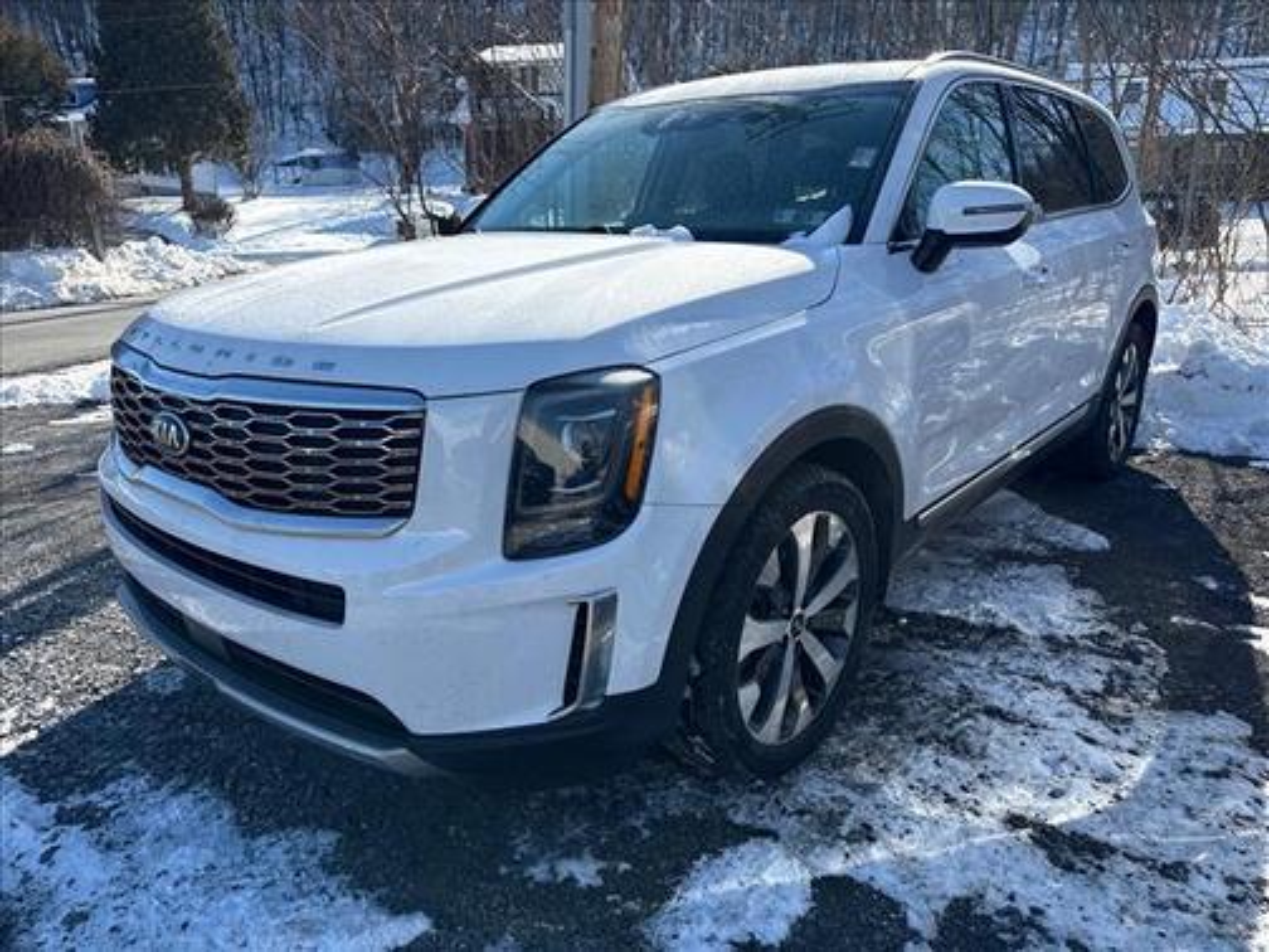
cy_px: 476
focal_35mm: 24
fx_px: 880
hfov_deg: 71.6
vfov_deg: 56.8
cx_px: 634
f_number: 1.78
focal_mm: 6.76
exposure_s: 1/4673
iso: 100
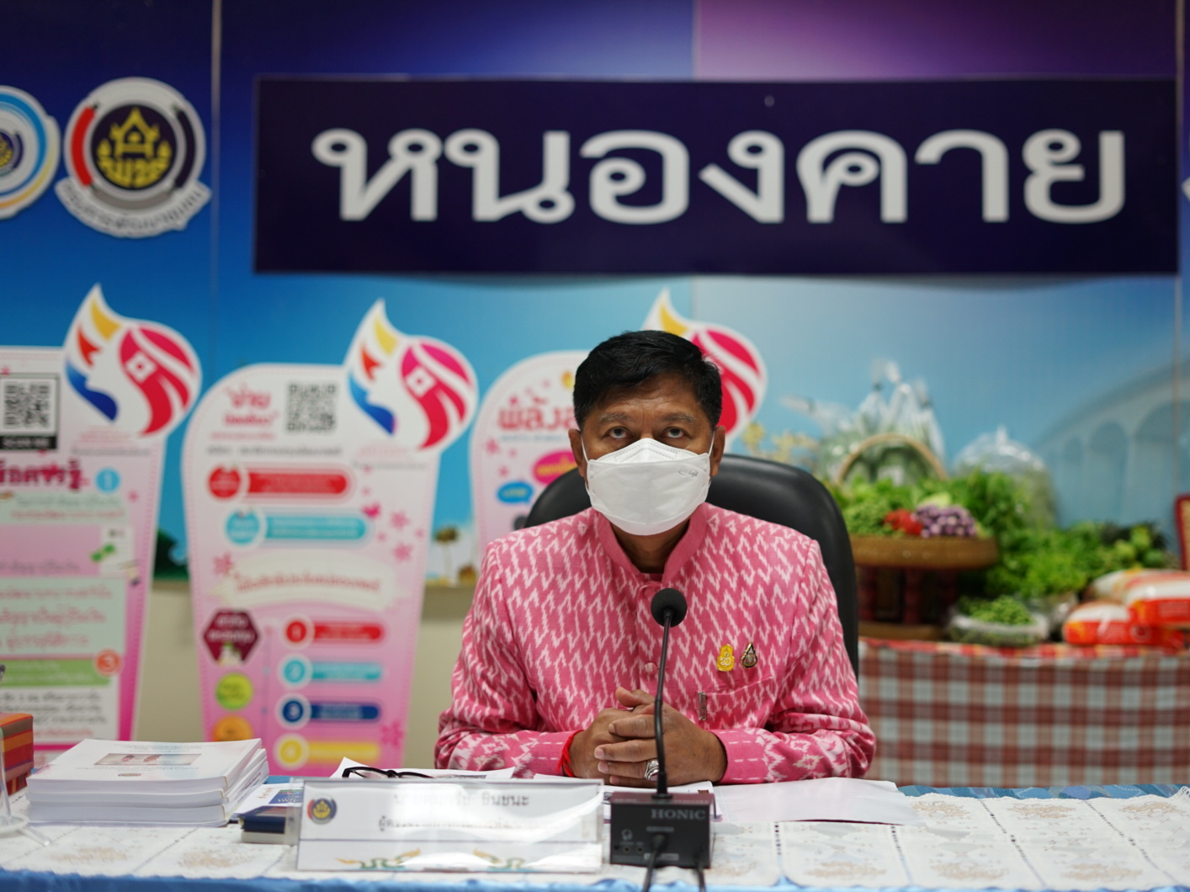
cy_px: 454
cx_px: 674
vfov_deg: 26.6
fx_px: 1890
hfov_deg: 34.9
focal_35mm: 55
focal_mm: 50
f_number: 2.2
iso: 400
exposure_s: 1/160
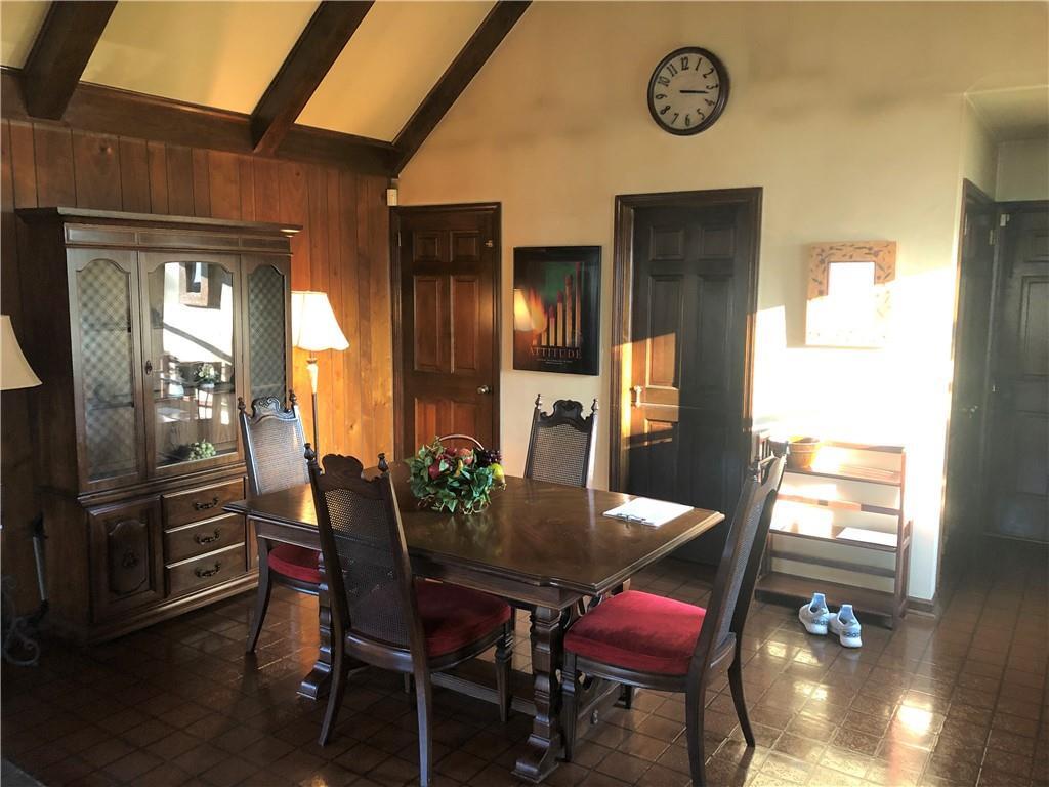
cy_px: 394
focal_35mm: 28
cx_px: 524
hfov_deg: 63.4
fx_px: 849
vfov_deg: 49.7
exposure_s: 1/12
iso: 100
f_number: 1.8
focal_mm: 3.99
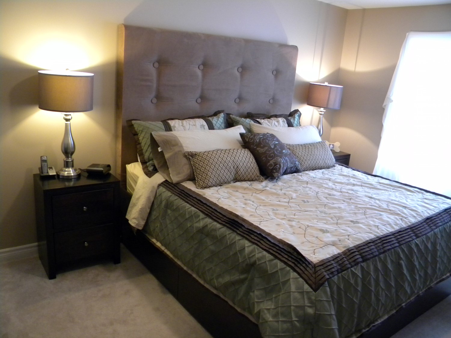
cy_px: 169
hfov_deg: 63.4
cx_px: 226
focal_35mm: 28
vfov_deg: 49.7
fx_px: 365
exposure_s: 1/13
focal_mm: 5
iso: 400
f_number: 3.5
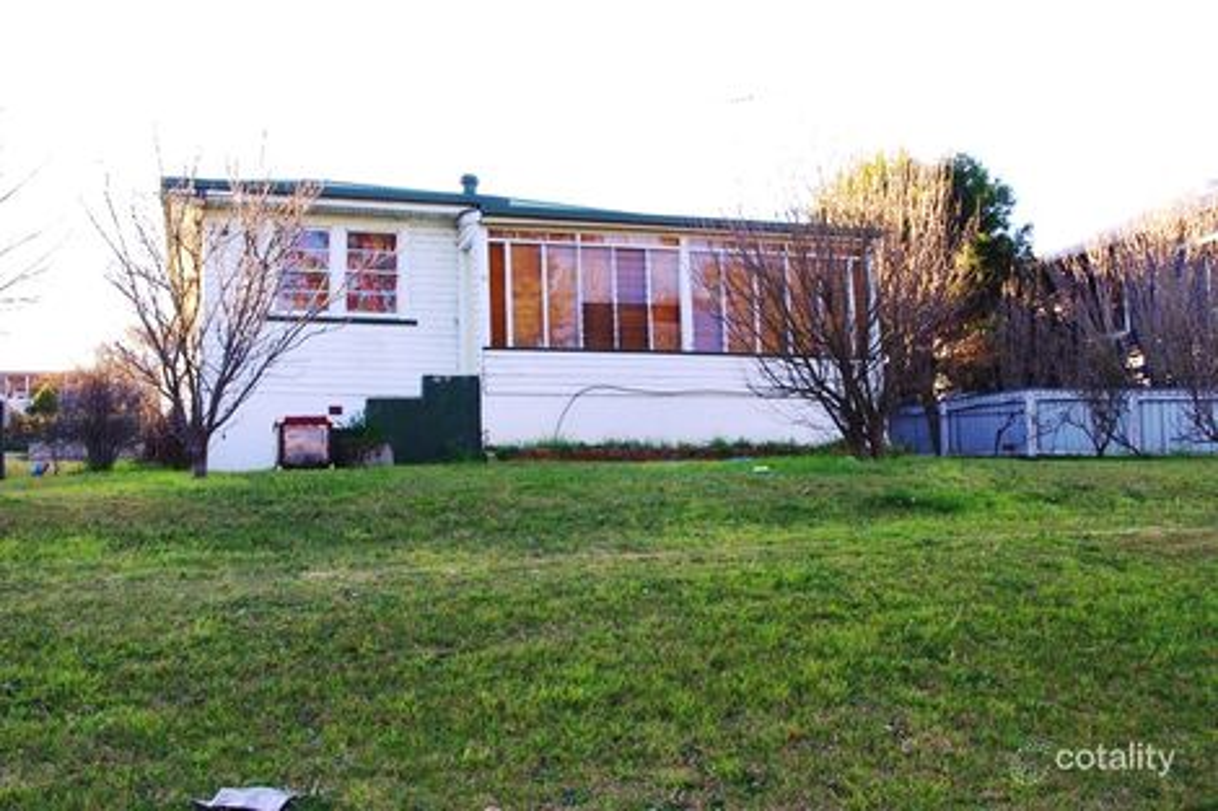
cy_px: 406
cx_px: 609
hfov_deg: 53.1
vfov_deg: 36.8
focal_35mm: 36
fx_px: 1218
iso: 400
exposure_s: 1/100
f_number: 11
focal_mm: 24.38
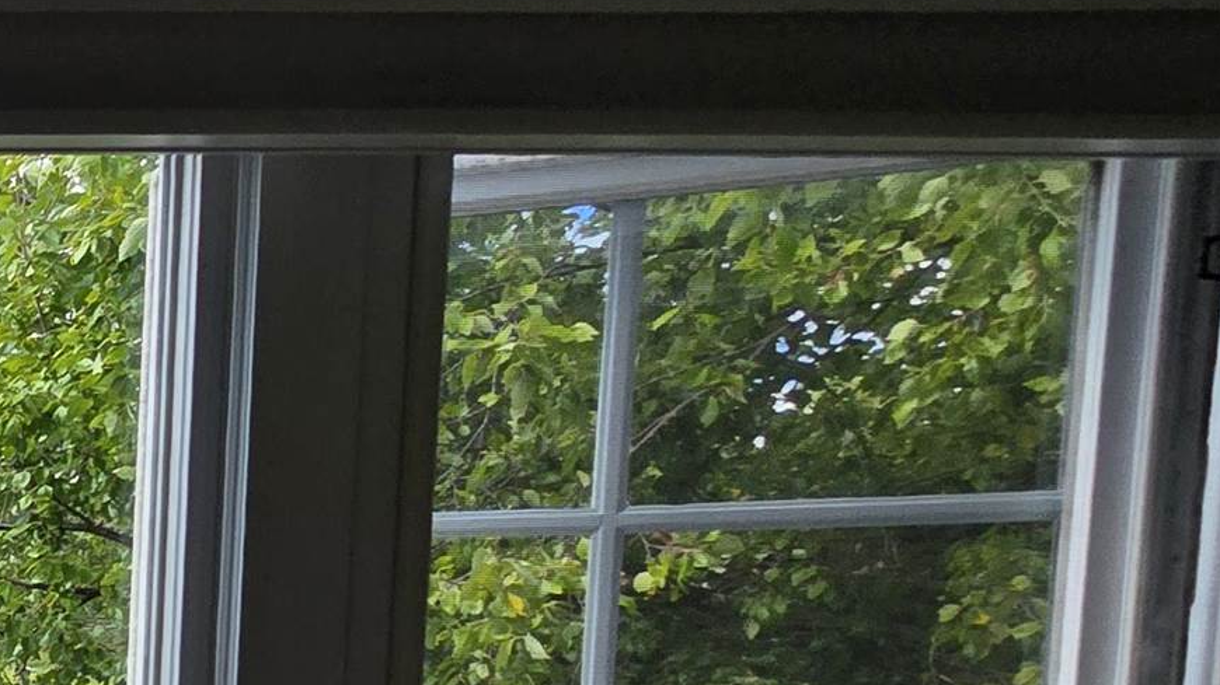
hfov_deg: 25.1
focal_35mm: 50
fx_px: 1617
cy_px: 808
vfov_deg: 22.2
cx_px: -794
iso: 50
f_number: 2.2
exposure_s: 1/563
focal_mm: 2.2
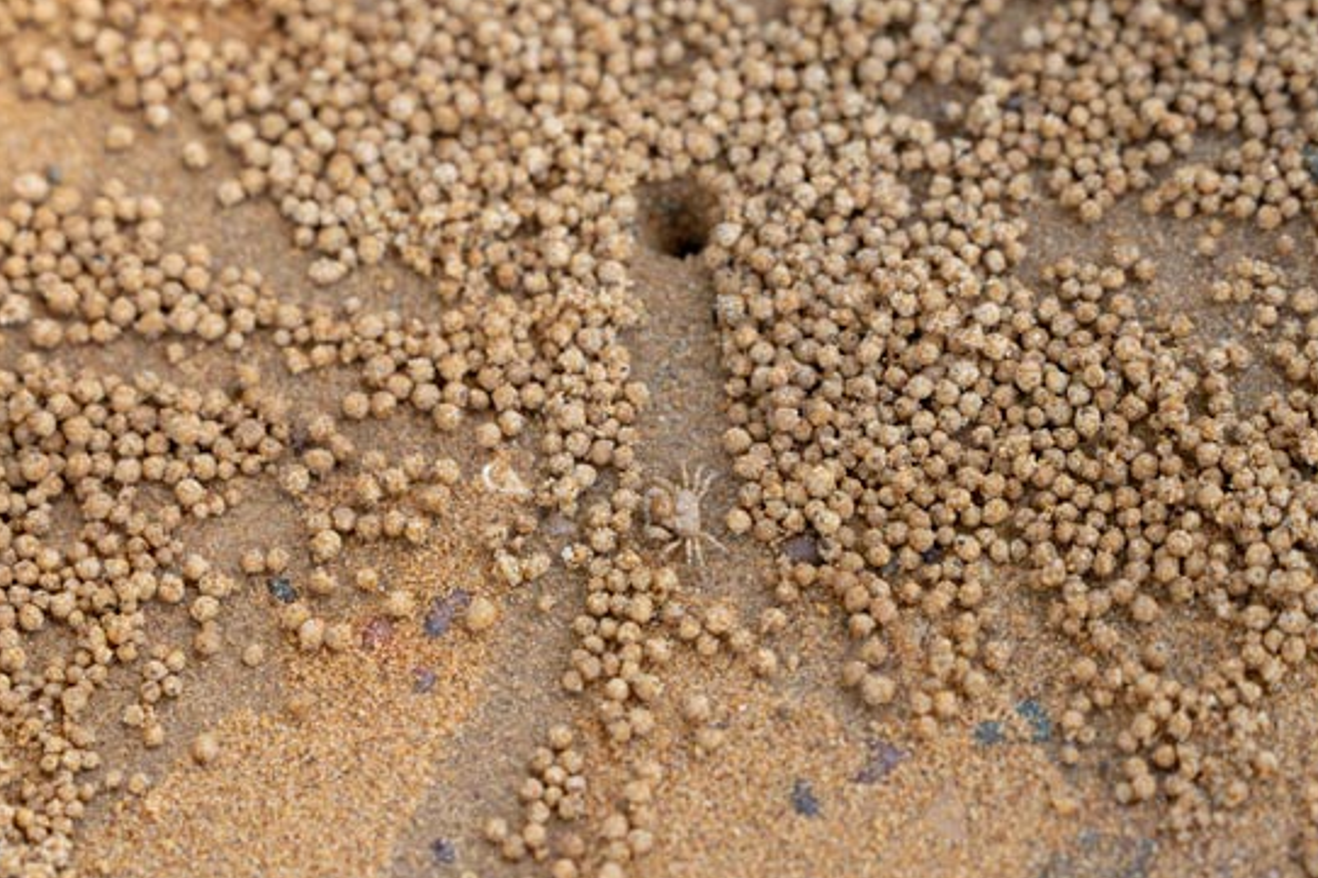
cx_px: 678
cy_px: 469
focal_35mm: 322
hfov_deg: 6.4
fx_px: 11785
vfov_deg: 4.3
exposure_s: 1/800
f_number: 9
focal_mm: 291
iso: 800
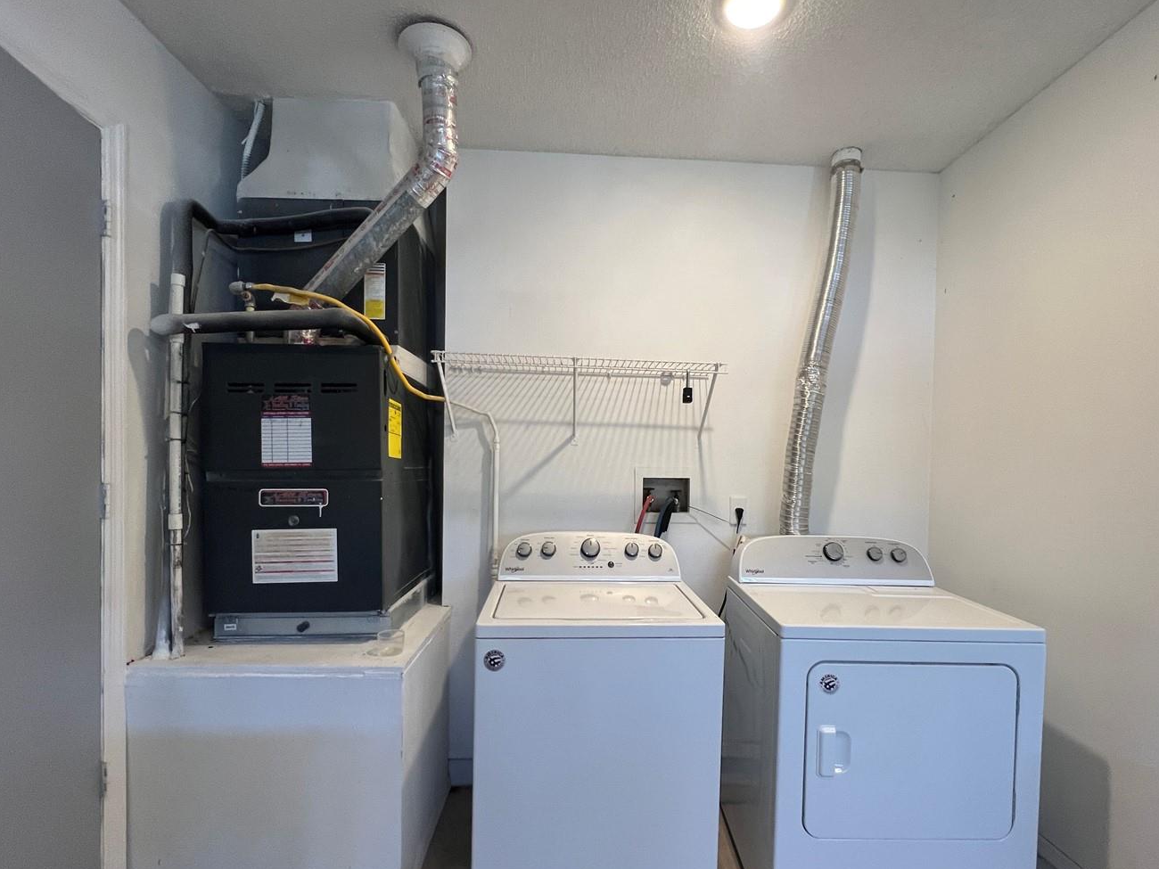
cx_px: 608
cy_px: 474
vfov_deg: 77.9
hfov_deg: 94.4
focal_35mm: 16
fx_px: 536
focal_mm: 1.57
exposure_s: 1/120
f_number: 1.8
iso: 250
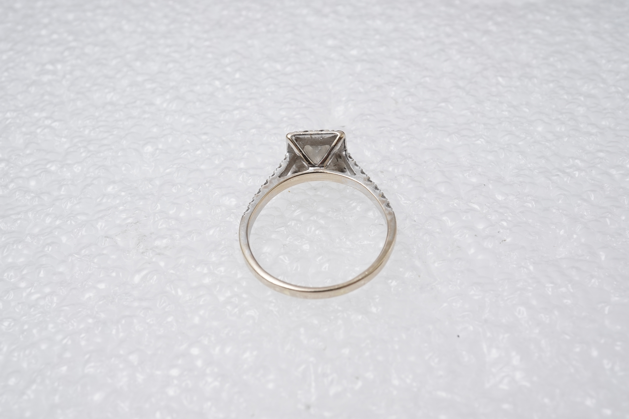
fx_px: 786
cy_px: 210
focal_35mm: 45
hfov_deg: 43.6
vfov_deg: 29.9
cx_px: 314
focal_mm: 30
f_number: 22
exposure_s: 1/125
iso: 400
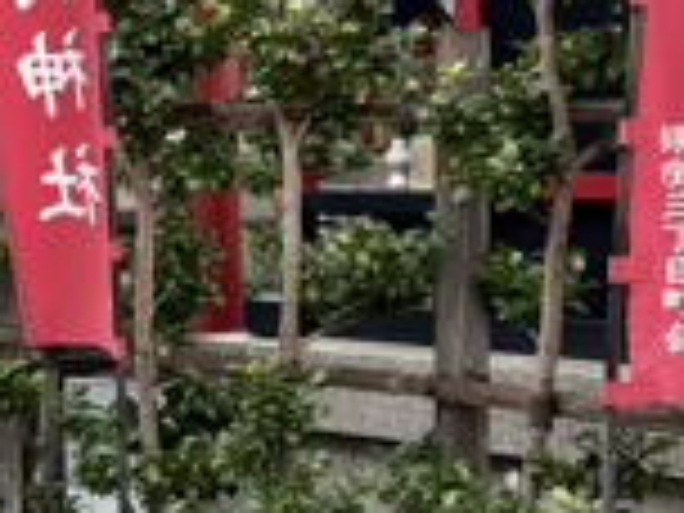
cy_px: 205
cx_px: -441
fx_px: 2371
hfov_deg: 14.8
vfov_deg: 12.3
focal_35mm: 120
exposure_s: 1/1007
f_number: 1.6
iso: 50
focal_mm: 5.96
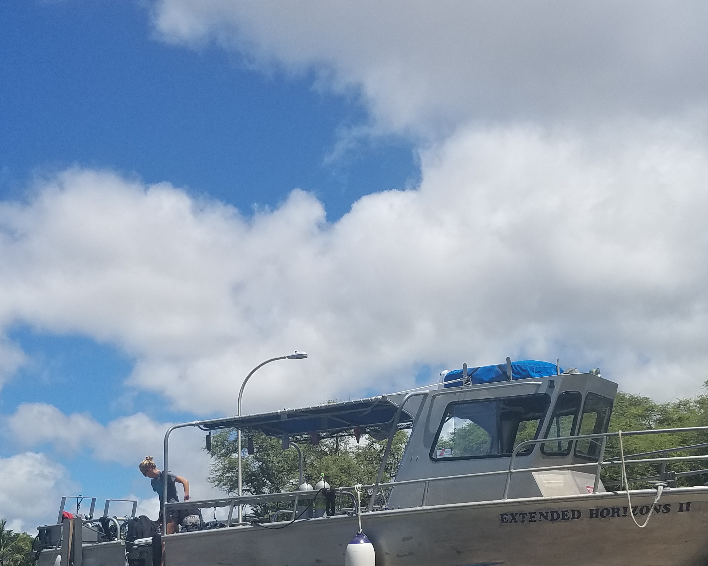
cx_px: 368
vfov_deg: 30.3
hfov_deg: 38.0
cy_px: 426
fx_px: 1027
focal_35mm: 49
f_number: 1.7
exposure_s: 1/3896
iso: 50
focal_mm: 4.2
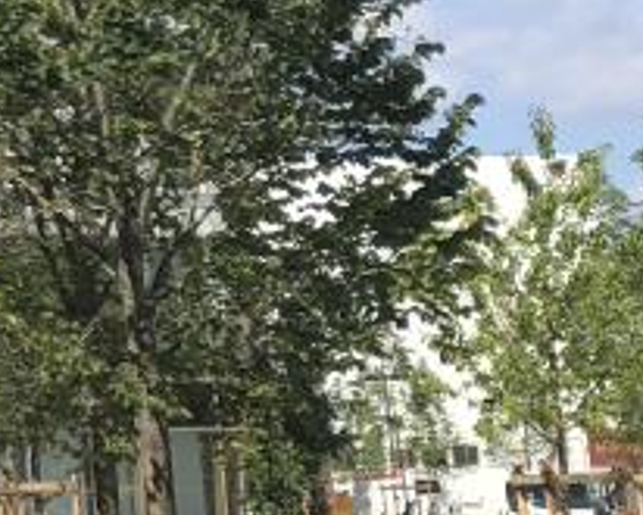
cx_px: -1096
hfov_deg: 9.5
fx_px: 3237
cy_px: -53
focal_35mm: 170
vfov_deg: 9.0
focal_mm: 3.99
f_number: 1.8
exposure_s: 1/2000
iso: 20
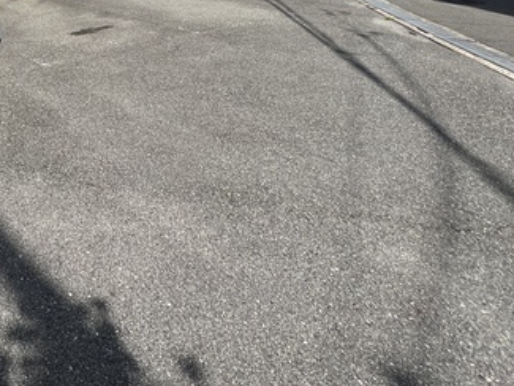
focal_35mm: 28
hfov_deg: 54.7
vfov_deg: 42.7
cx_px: 46
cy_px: -2
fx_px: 416
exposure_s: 1/1946
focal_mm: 1.57
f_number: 1.8
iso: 32
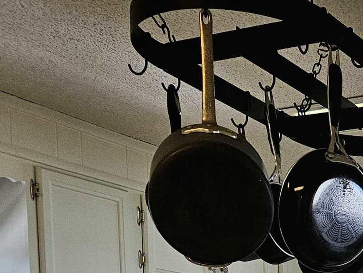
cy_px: 495
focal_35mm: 90
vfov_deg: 14.4
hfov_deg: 19.7
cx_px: 495
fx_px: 944
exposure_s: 1/120
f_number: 1.8
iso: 80
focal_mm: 5.4
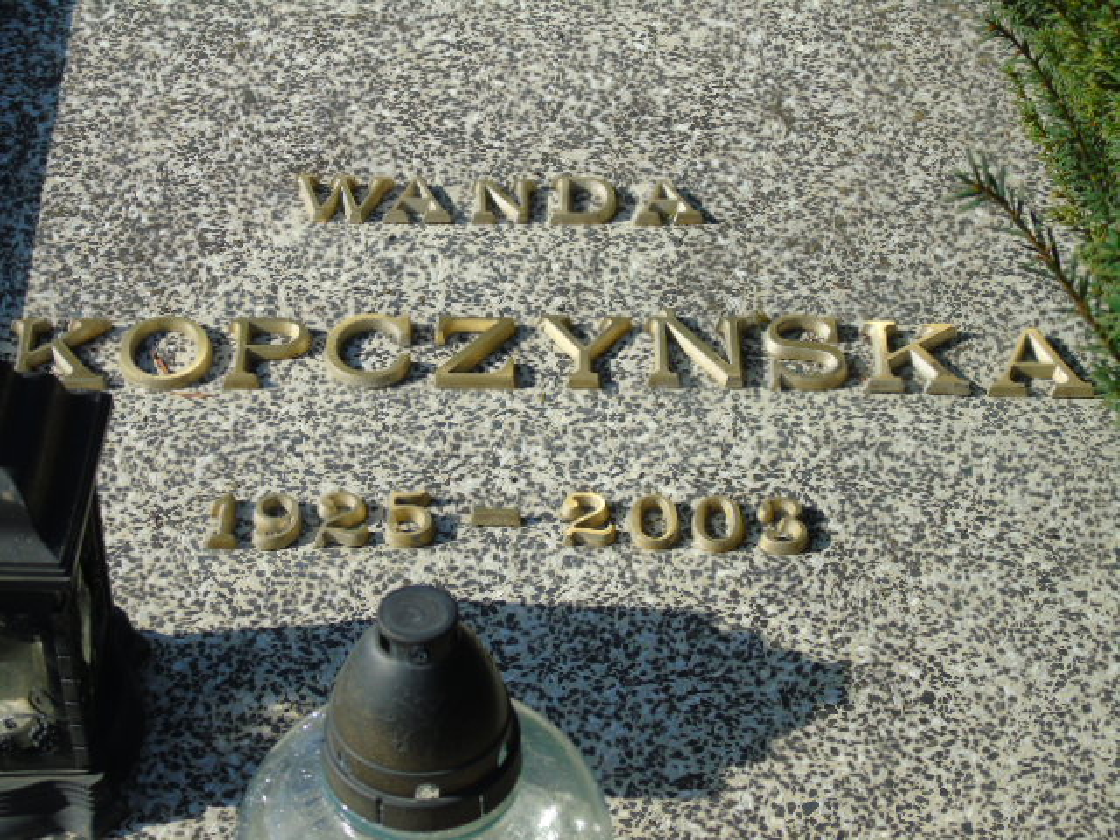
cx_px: 560
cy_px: 420
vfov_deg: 15.7
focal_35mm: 94
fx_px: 3041
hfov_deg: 20.9
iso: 80
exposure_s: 1/500
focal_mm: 17
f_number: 4.3
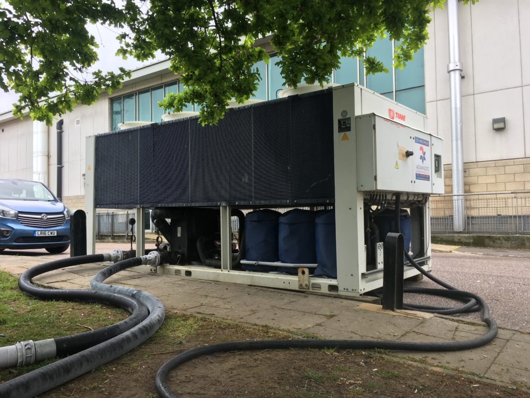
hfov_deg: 61.7
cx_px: 265
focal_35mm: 29
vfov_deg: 48.2
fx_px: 444
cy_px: 199
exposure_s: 1/124
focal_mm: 4.15
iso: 25
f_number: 2.2
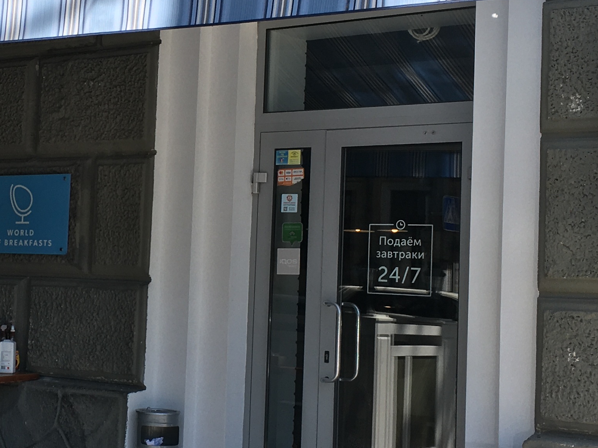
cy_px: 185
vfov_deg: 19.4
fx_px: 1313
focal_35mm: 76
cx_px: 72
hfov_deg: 25.0
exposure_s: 1/793
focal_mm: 4.15
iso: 25
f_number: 2.2
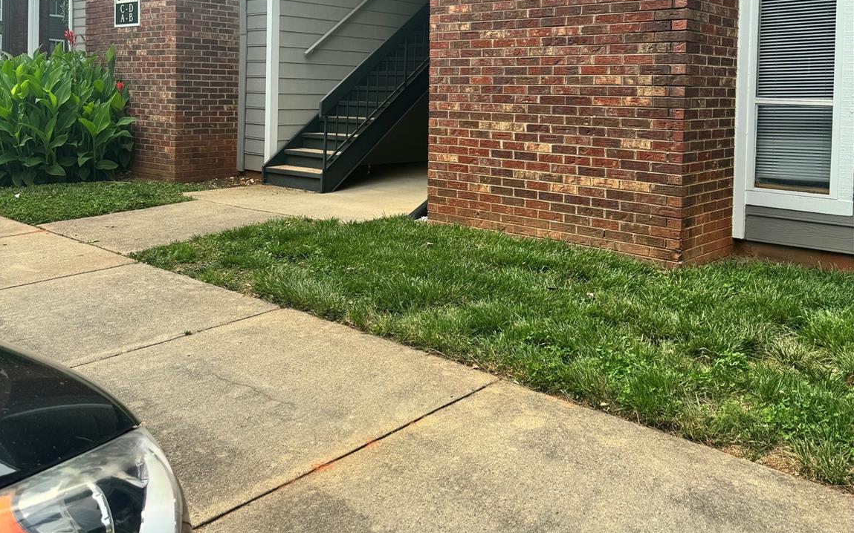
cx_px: 427
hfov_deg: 56.7
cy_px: 108
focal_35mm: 34
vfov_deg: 36.0
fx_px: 791
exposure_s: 1/864
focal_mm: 6.76
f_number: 1.78
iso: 80
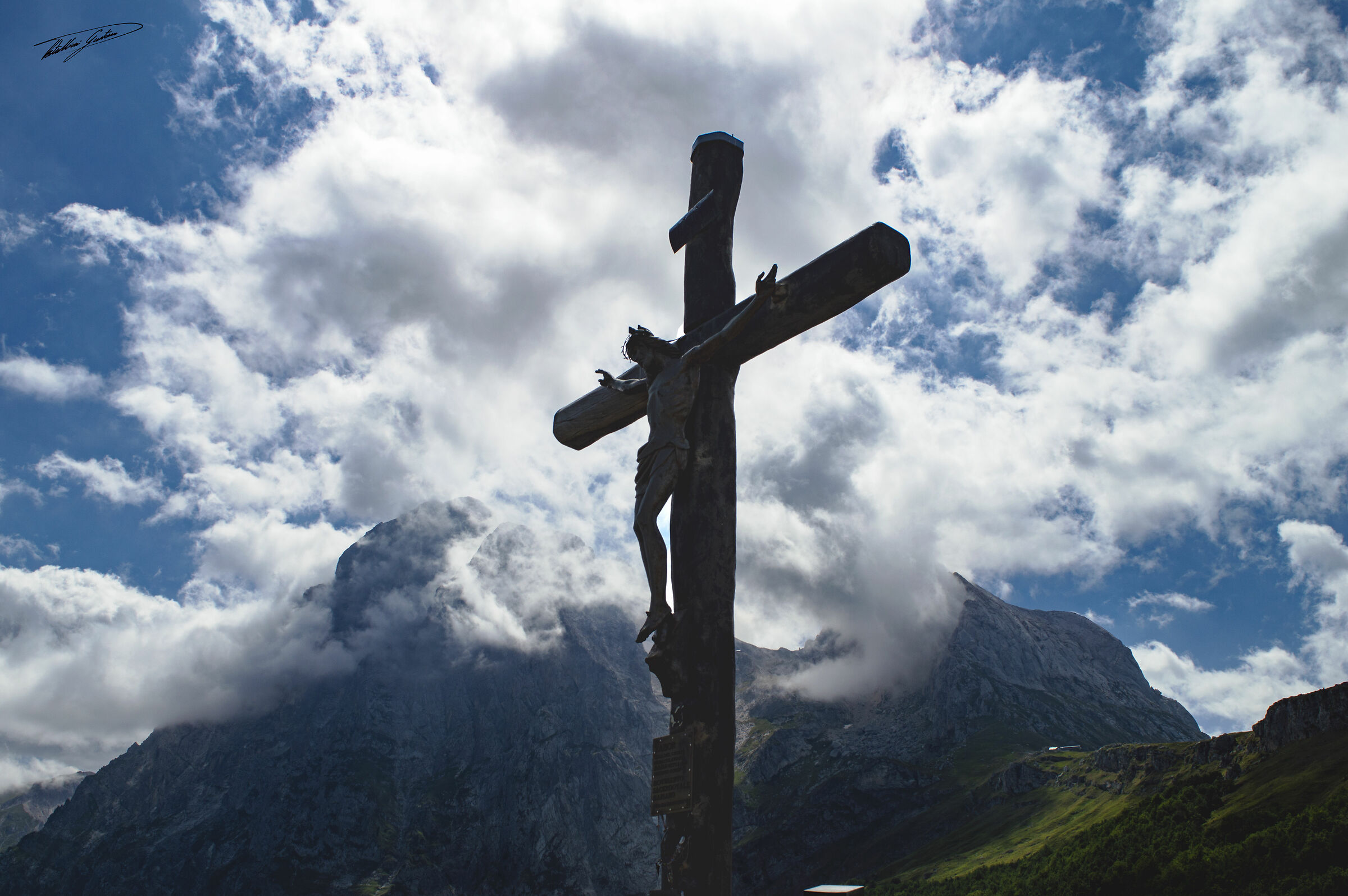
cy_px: 448
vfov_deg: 39.9
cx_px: 674
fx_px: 1235
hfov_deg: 57.3
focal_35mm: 33
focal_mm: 22
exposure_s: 1/500
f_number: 11
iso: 100
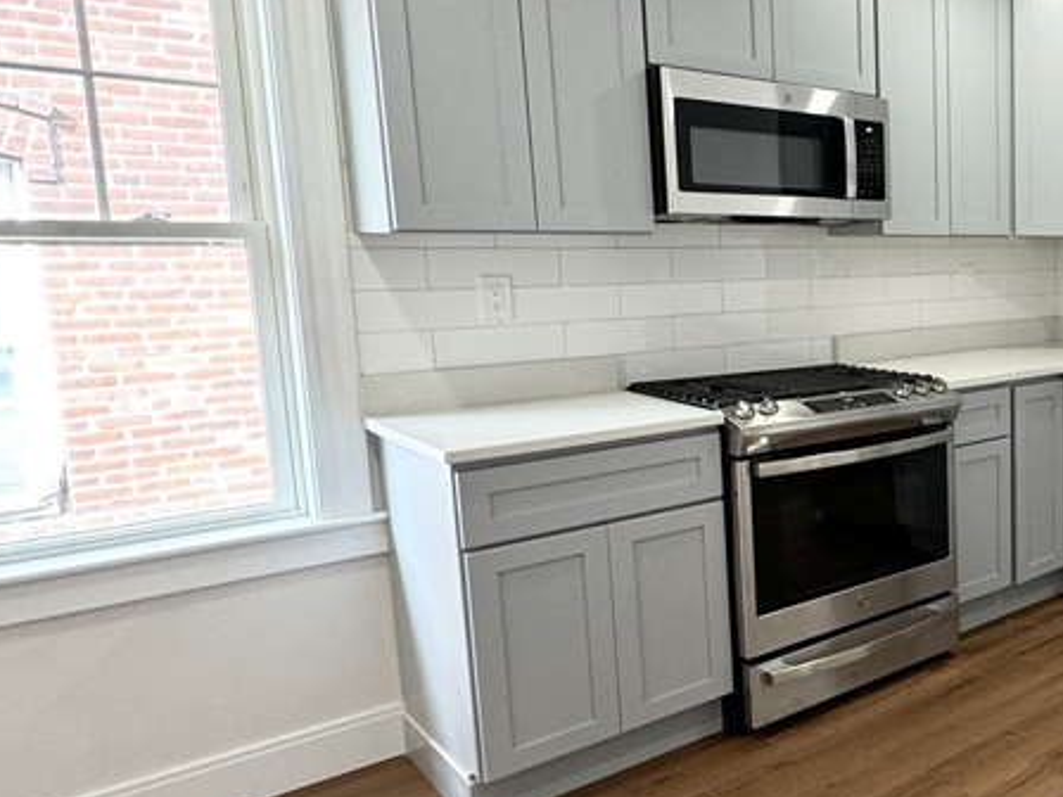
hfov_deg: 44.8
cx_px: 1139
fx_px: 983
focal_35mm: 32
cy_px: 372
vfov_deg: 44.1
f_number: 2.2
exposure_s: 1/60
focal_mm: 2.22
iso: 160
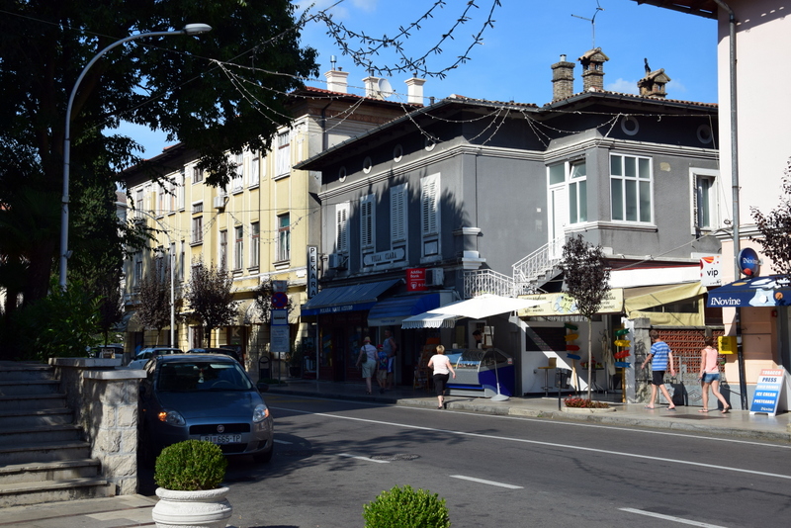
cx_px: 396
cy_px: 264
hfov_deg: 43.6
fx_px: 989
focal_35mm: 45
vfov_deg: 29.9
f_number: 10
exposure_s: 1/320
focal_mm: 30
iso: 400
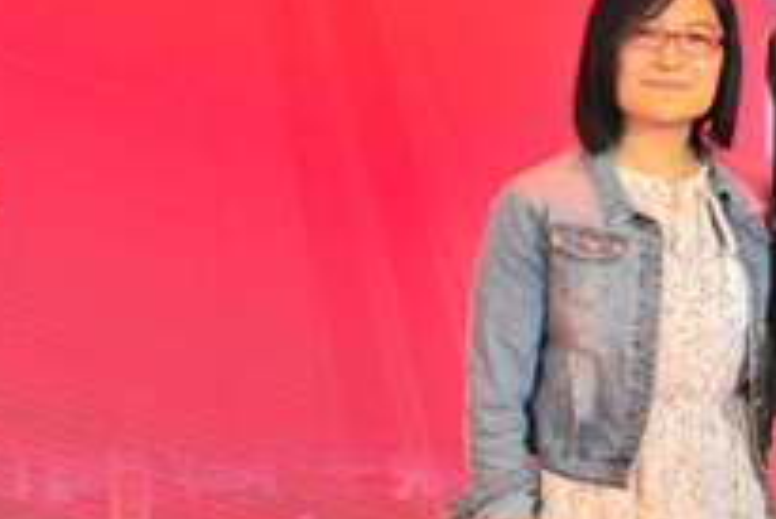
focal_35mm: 205
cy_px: 439
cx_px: 806
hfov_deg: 9.9
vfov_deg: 6.7
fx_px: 4422
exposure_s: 1/125
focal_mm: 70
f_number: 4
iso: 800
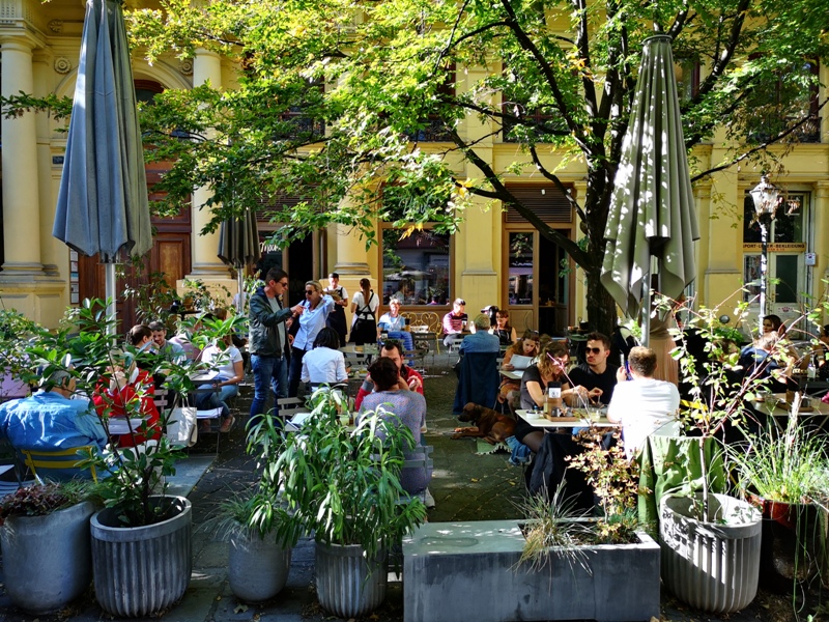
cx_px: 414
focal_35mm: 27
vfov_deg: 51.4
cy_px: 311
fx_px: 647
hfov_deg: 65.3
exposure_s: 1/899
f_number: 1.8
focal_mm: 3.95
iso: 400
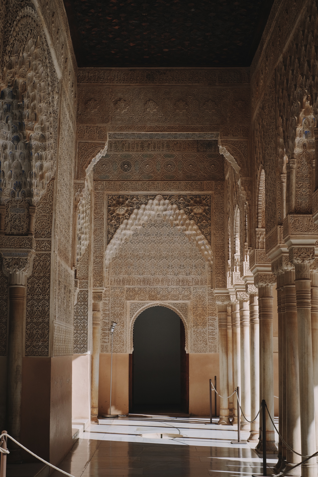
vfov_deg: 37.5
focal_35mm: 53
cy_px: 238
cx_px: 159
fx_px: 702
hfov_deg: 25.5
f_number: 5.6
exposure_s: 1/500
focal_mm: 35
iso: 320
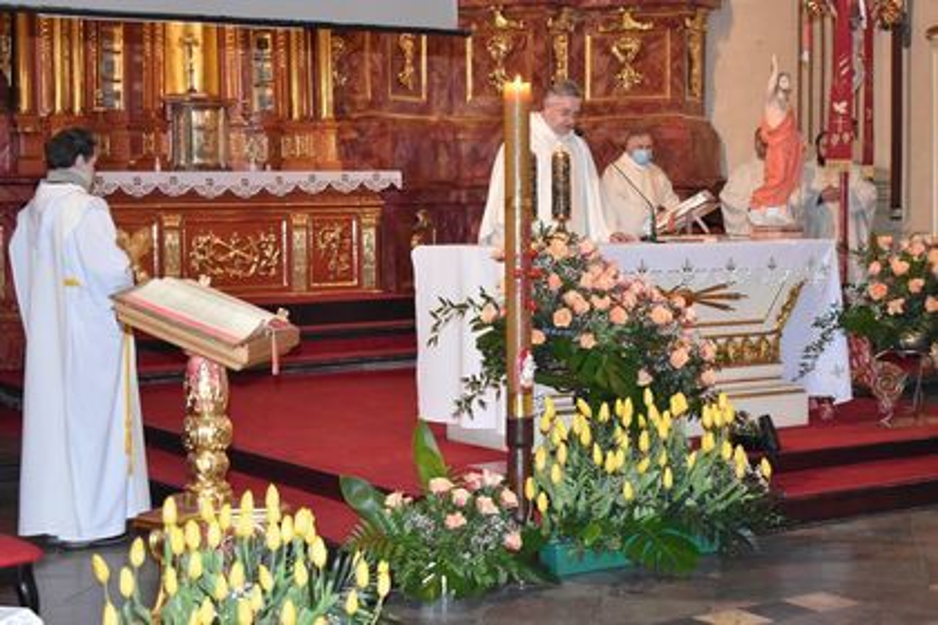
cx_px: 469
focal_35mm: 60
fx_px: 1563
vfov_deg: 22.6
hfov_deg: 33.4
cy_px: 312
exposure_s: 1/60
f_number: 4.8
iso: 3200
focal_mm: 40
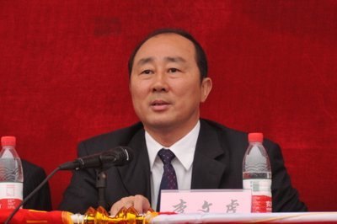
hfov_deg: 6.9
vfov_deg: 4.6
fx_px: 2806
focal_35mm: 300
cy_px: 112
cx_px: 168
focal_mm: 200
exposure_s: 1/200
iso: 500
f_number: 7.1
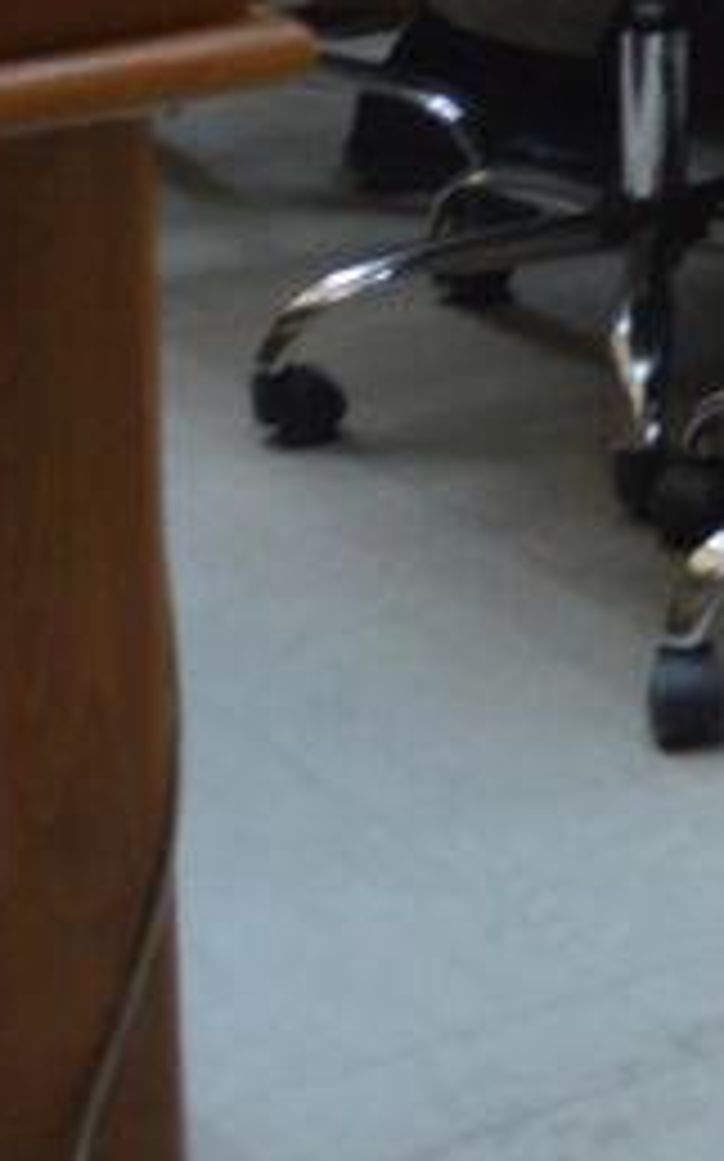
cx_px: 1979
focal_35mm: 149
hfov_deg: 7.9
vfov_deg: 12.9
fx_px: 4709
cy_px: -835
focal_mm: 18
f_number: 3.5
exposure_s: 1/30
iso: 400
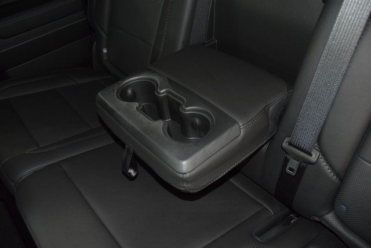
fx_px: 340
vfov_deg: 40.0
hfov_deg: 57.2
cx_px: 186
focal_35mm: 33
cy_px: 124
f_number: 3.5
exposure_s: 1/25
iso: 2000
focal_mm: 22
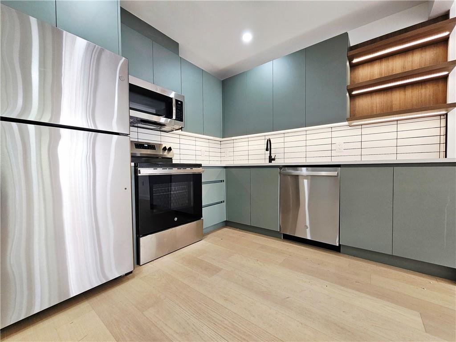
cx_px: 228
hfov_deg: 106.2
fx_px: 171
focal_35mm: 13
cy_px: 171
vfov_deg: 89.9
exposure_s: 1/77.5
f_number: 2.2
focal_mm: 2.2
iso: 125
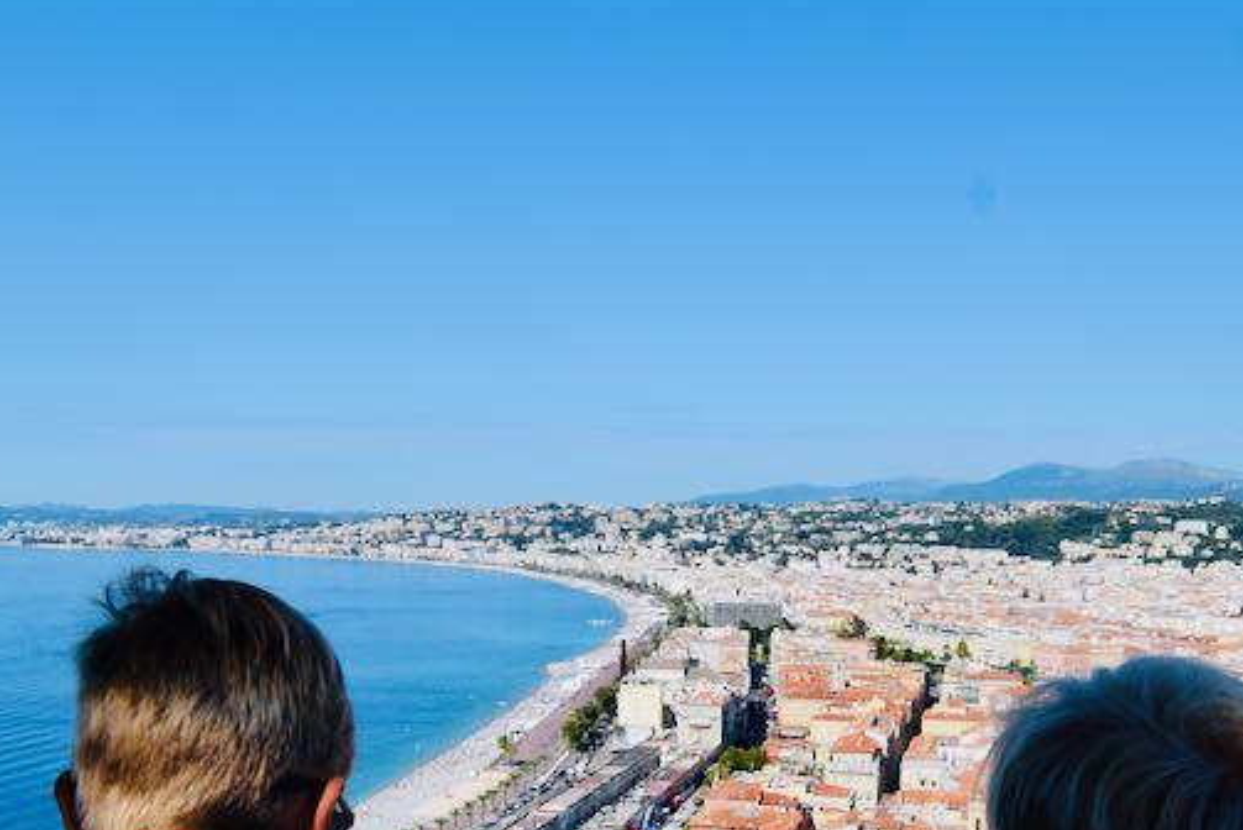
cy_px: 776
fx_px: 1247
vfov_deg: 34.4
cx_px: 744
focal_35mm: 36
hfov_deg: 52.6
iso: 200
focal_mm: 11
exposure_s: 1/400
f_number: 10
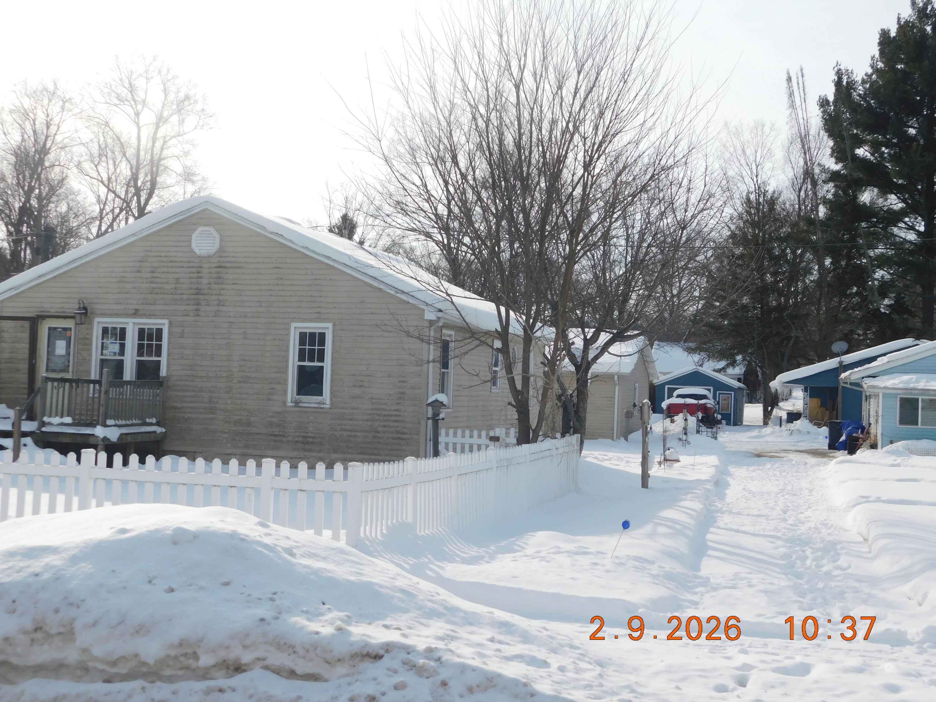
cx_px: 468
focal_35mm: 45
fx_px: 1217
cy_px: 351
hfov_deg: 42.1
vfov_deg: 32.2
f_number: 7.4
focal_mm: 8
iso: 125
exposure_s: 1/400
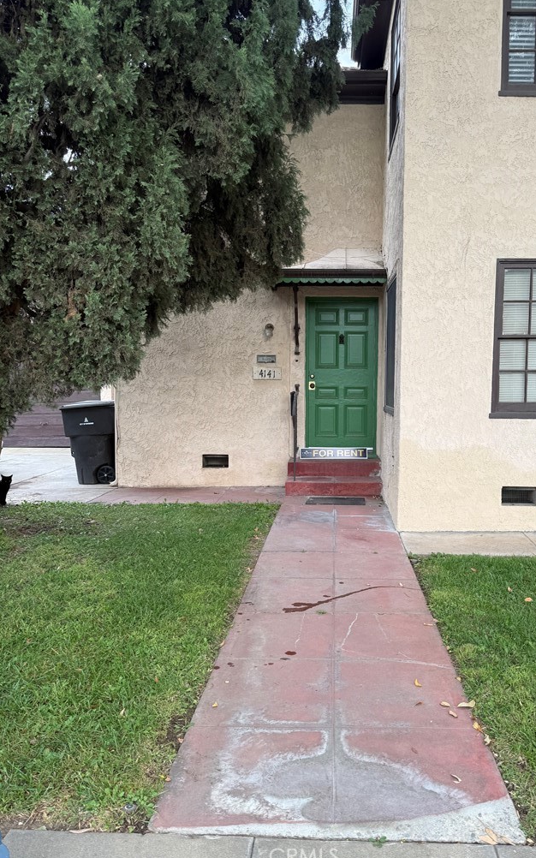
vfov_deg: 70.4
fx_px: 608
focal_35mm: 26
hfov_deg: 47.2
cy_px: 430
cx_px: 328
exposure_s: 1/407
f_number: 1.78
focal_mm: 6.76
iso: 80
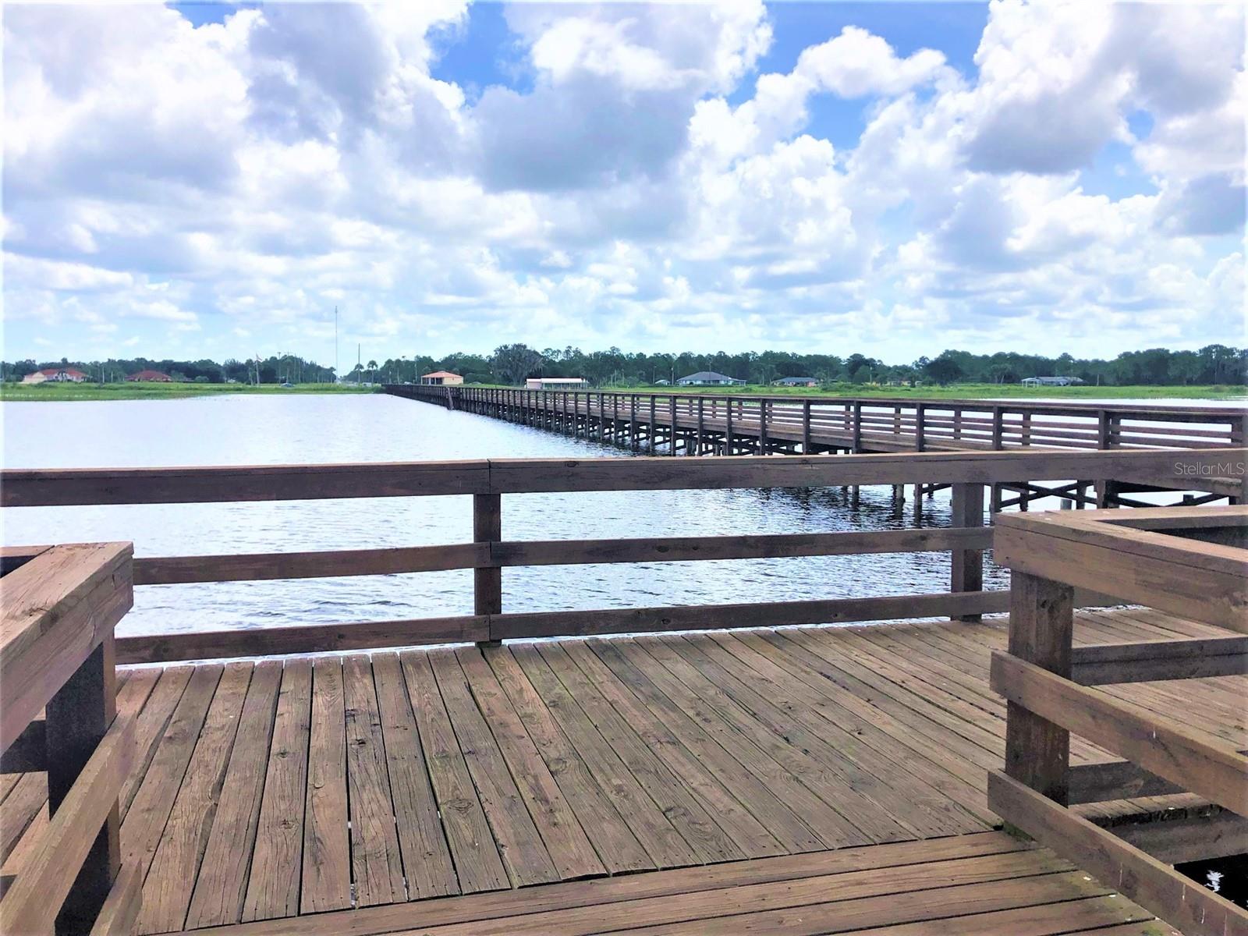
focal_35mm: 28
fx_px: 1009
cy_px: 468
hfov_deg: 63.4
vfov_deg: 49.7
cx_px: 624
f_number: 1.8
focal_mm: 3.99
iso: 20
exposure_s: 1/2825
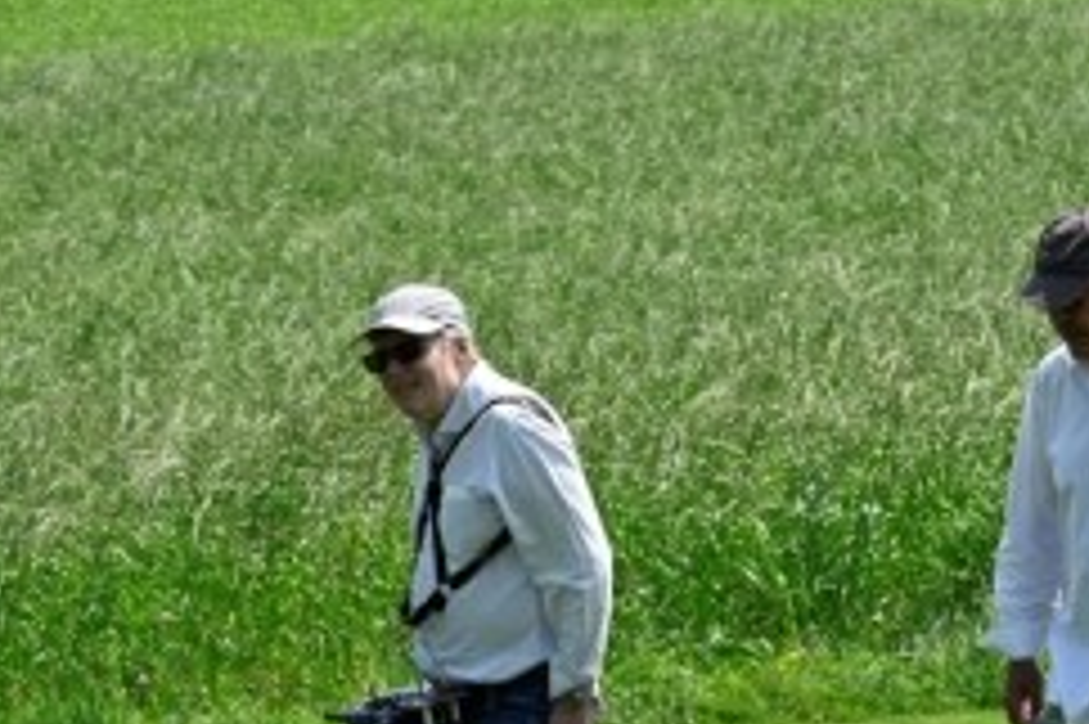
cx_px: 752
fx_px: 15749
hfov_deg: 4.0
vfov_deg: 2.6
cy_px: 720
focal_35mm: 521
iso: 320
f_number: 8
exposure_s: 1/800
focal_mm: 140
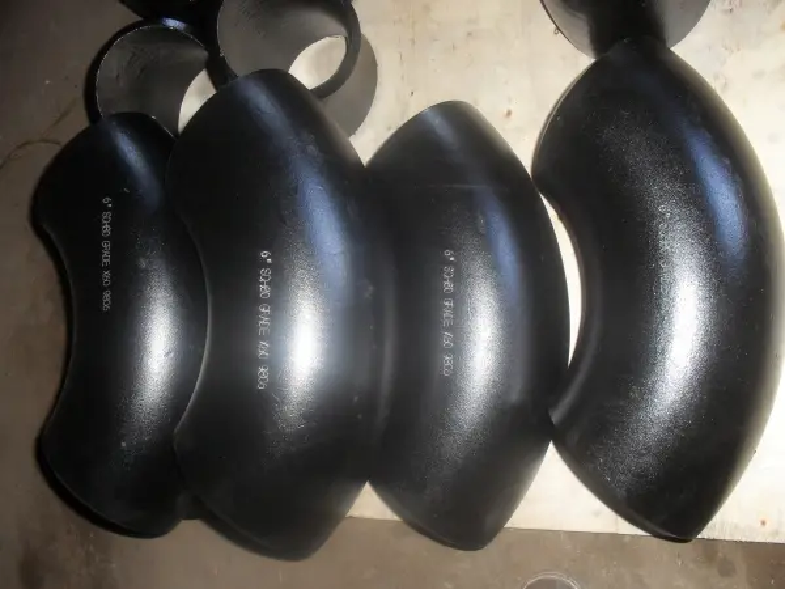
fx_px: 794
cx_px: 392
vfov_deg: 40.7
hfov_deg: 52.6
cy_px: 294
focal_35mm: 35
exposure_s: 1/45
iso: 200
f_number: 3.2
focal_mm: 6.3
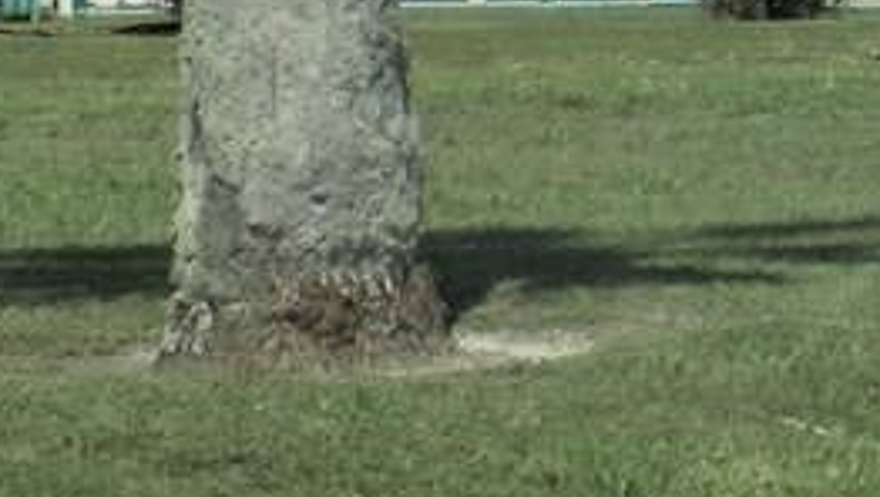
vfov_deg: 4.8
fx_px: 5863
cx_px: 1186
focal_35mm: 251
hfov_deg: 8.4
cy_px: -369
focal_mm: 10.5
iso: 80
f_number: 4
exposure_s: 1/800
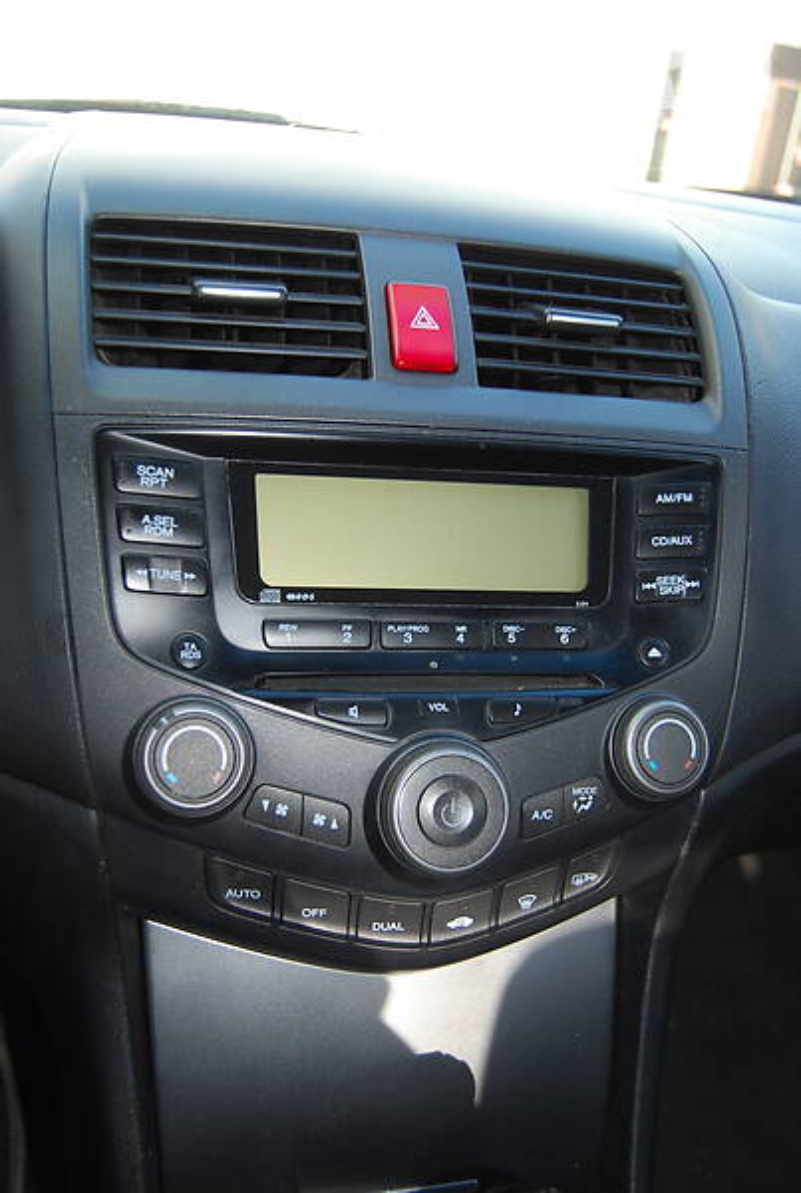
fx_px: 1145
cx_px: 400
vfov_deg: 55.0
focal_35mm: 34
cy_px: 596
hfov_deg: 38.5
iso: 200
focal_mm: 23
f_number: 3.8
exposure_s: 1/60
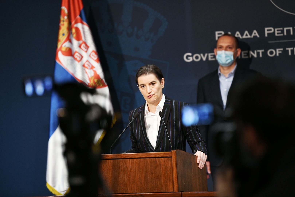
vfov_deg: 6.9
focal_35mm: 200
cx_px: 148
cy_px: 98
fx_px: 1639
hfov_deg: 10.3
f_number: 3.5
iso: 2500
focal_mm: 200
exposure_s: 1/500
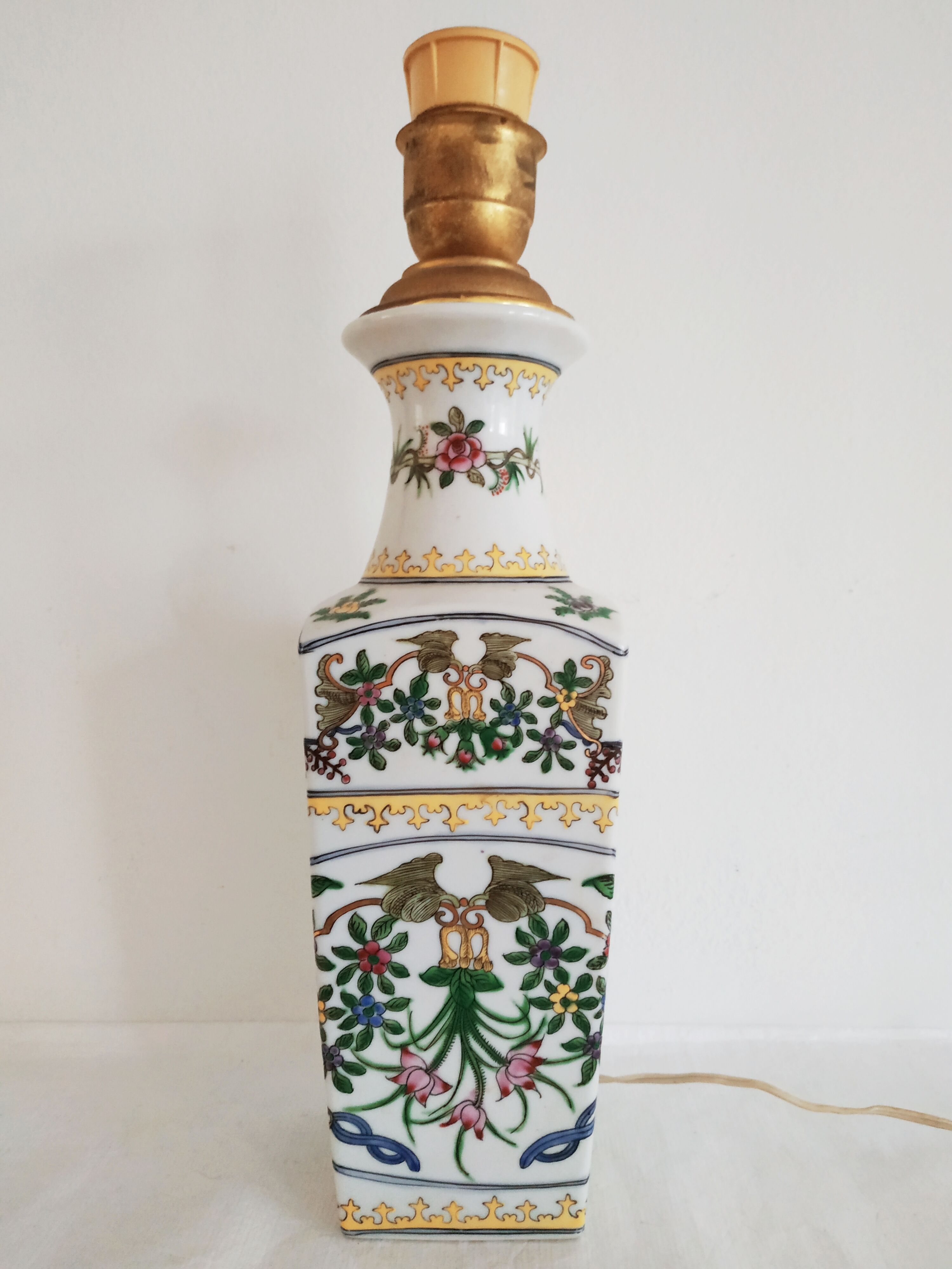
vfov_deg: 71.6
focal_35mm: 24
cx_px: 476
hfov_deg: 56.8
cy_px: 634
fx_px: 880
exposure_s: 1/20
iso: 1000
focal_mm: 3.94
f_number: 1.9
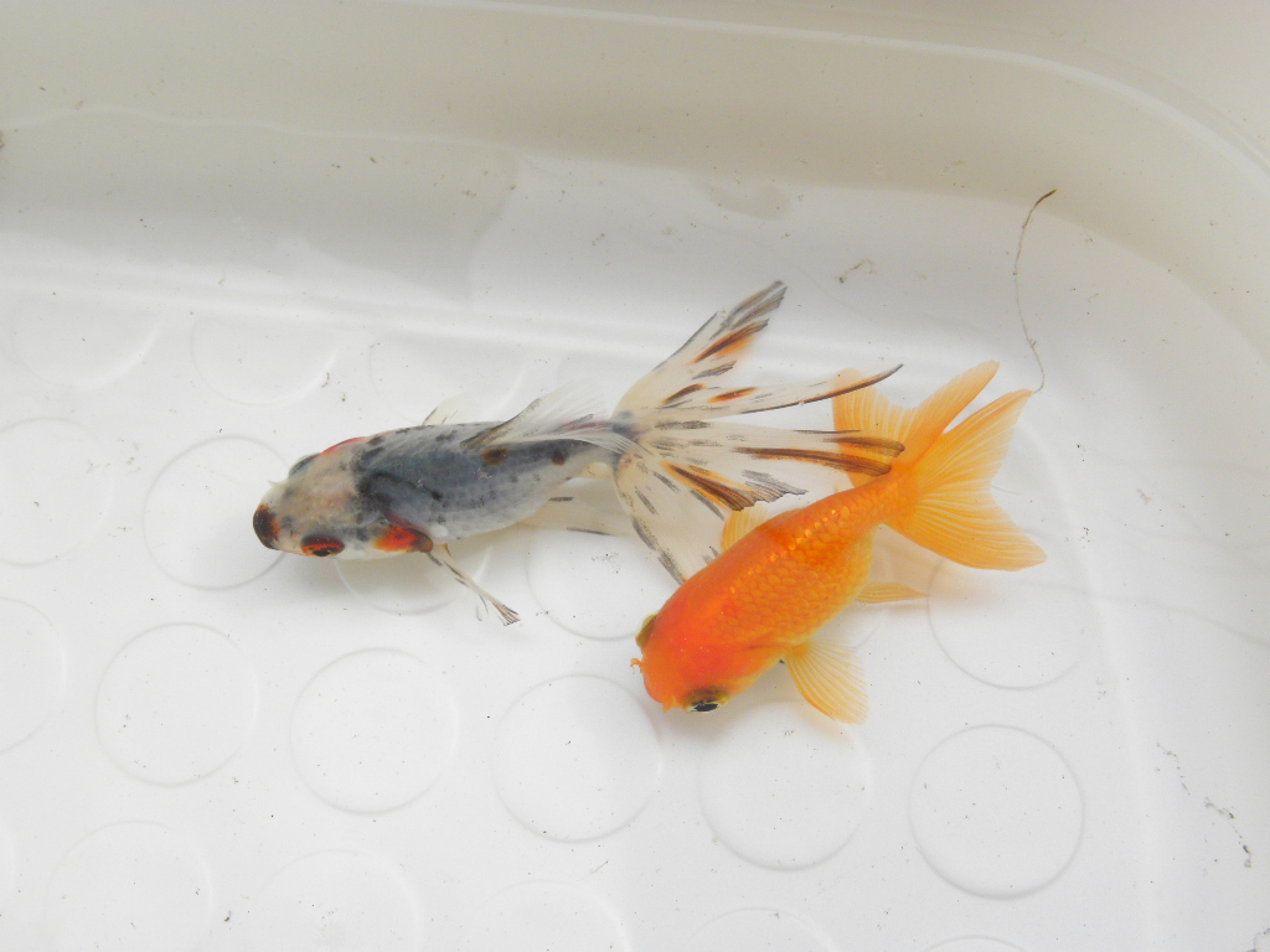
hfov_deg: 41.2
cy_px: 476
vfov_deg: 31.5
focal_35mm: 46
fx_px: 1688
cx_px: 635
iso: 64
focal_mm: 8.2
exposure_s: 1/125
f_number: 6.3
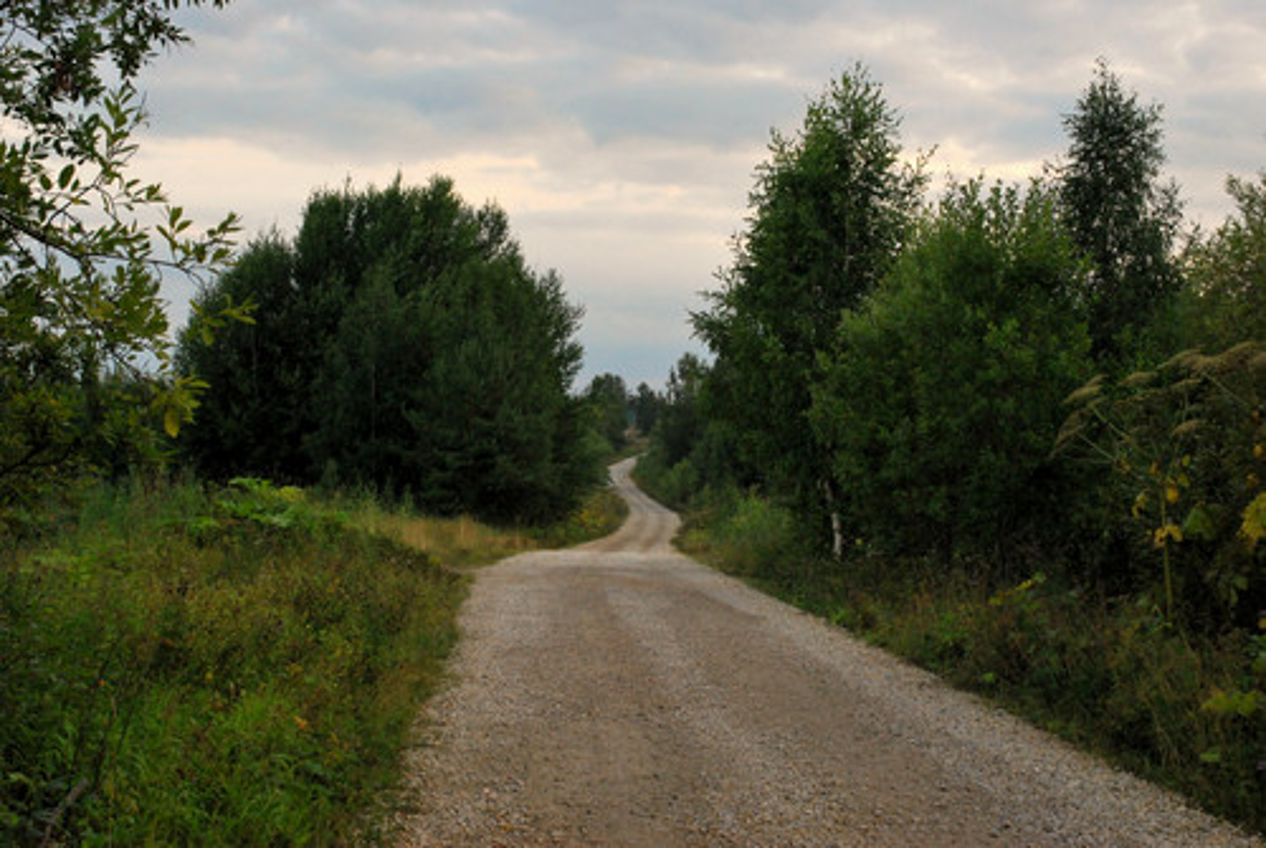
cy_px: 424
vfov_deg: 25.8
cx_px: 633
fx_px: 1849
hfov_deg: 37.8
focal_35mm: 52
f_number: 10
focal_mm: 35
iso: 720
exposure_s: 1/30
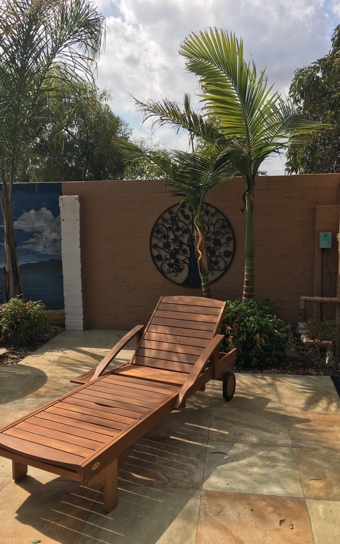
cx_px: 173
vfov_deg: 61.2
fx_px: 460
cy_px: 271
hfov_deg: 40.6
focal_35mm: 31
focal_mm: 4.15
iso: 25
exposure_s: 1/1508
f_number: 2.2
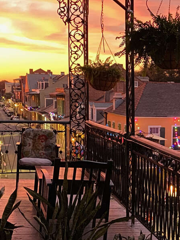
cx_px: 75
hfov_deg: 40.6
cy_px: 94
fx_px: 242
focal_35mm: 35
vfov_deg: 52.2
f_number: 1.8
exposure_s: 1/37
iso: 640
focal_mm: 4.25
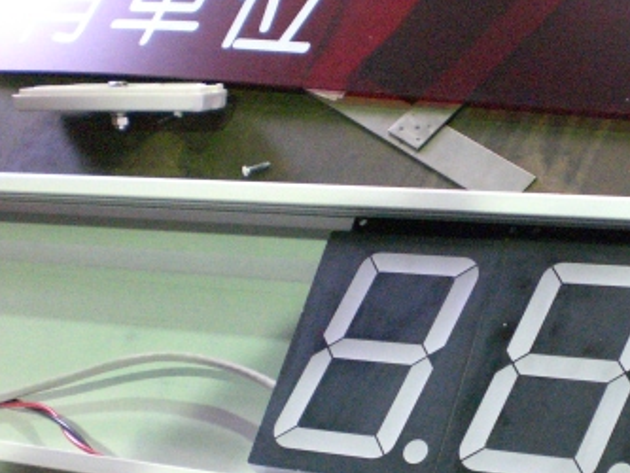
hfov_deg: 26.0
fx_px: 1329
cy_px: 377
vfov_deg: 20.0
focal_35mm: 73
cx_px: 543
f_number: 3.1
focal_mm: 6.3
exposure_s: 1/30
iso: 800
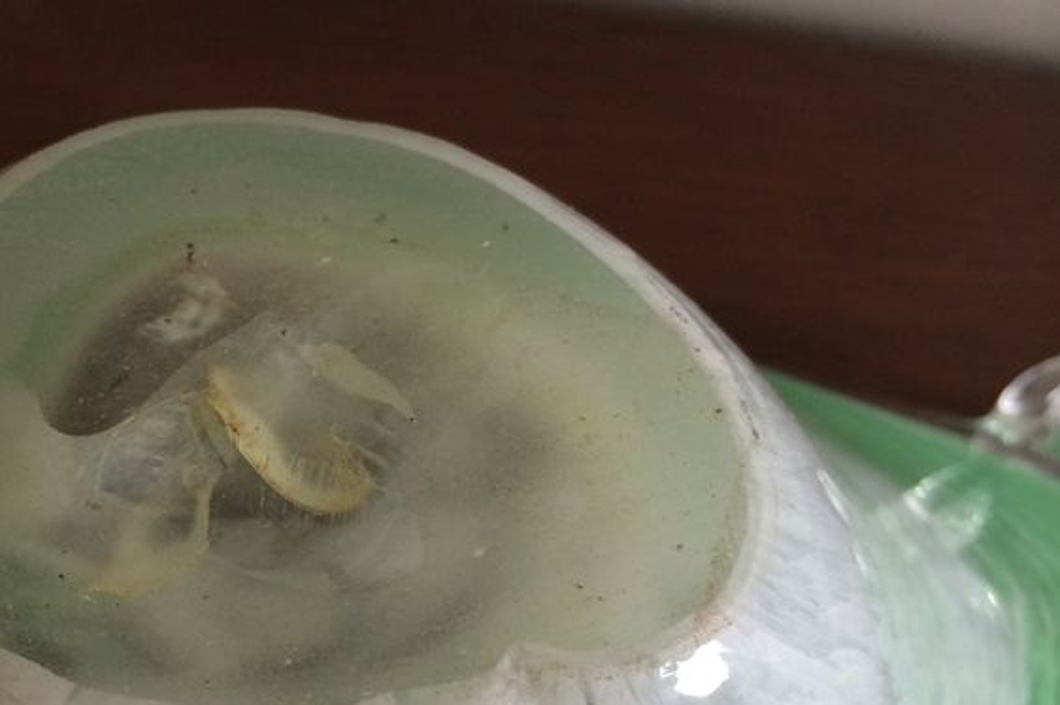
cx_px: 213
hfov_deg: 38.2
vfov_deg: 26.9
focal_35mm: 50
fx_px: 1471
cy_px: 425
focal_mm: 4.12
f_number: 2.2
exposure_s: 1/30
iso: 40
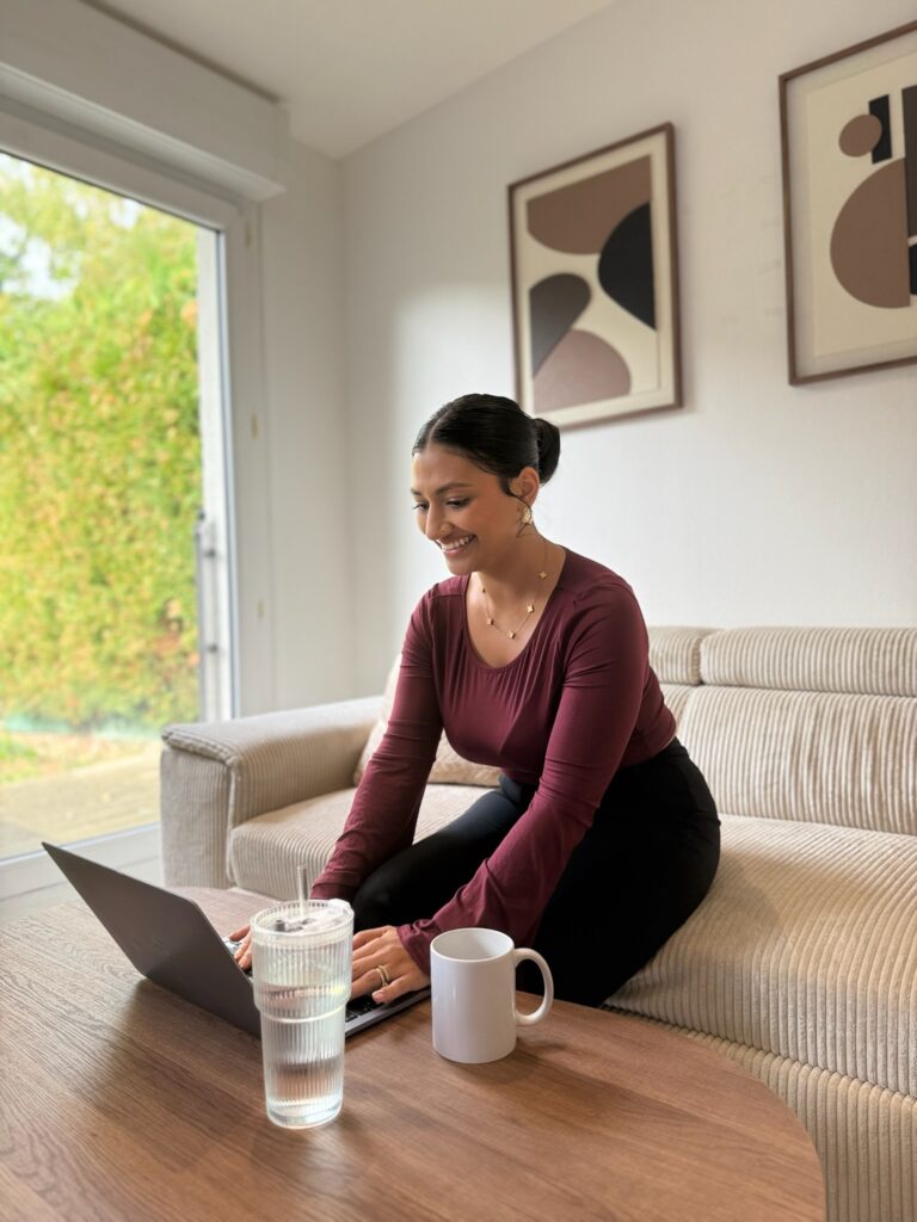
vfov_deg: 71.6
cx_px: 458
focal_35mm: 24
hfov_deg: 56.8
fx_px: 848
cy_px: 611
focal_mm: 6.76
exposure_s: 1/136
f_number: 1.78
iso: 64
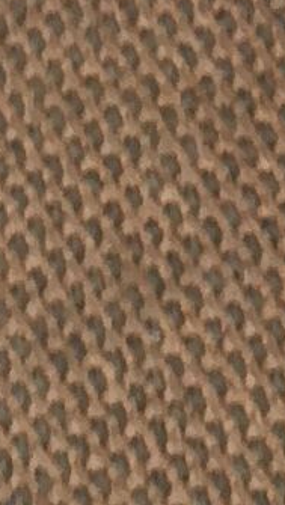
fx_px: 2547
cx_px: 695
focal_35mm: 190
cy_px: -675
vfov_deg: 10.0
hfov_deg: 6.1
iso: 64
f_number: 2.2
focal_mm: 4.15
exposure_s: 1/33
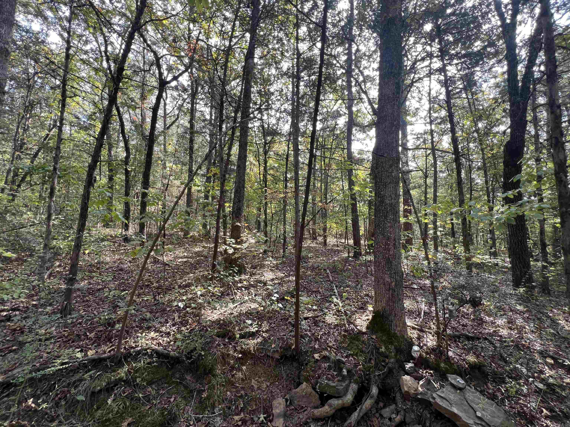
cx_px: 285
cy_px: 214
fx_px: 214
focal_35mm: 13
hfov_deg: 106.2
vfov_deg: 89.9
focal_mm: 1.57
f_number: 1.8
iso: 50
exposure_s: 1/99
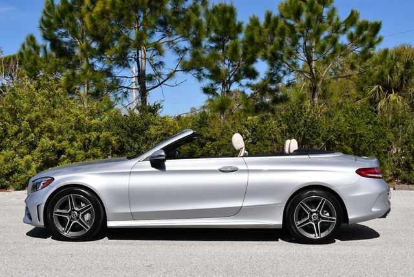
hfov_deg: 38.2
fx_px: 599
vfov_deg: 26.0
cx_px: 207
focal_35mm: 52
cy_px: 138
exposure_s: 1/400
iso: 100
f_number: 10
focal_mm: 26
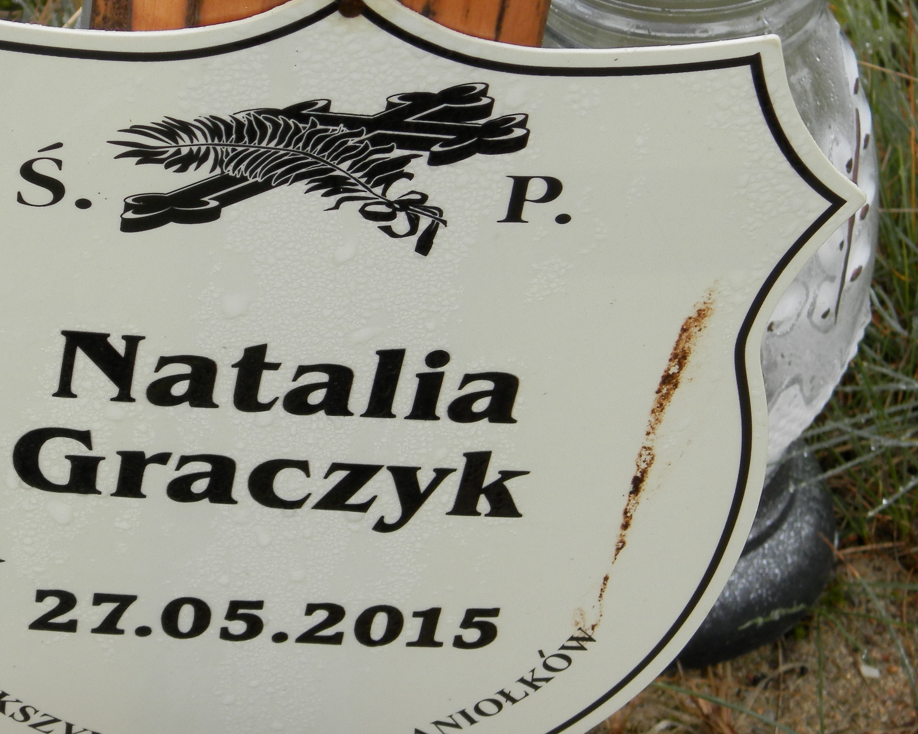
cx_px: 346
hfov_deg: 18.8
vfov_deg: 15.1
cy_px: 309
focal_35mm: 102
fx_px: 2771
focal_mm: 9.9
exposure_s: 1/125
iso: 80
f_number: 3.8
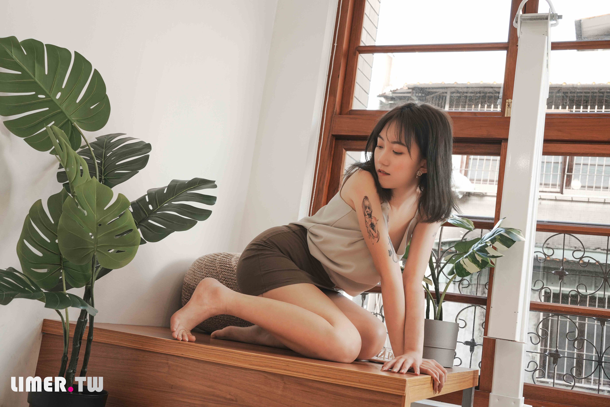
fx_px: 678
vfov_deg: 33.4
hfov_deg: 48.5
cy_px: 204
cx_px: 305
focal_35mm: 40
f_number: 8
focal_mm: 40
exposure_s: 1/60
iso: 200
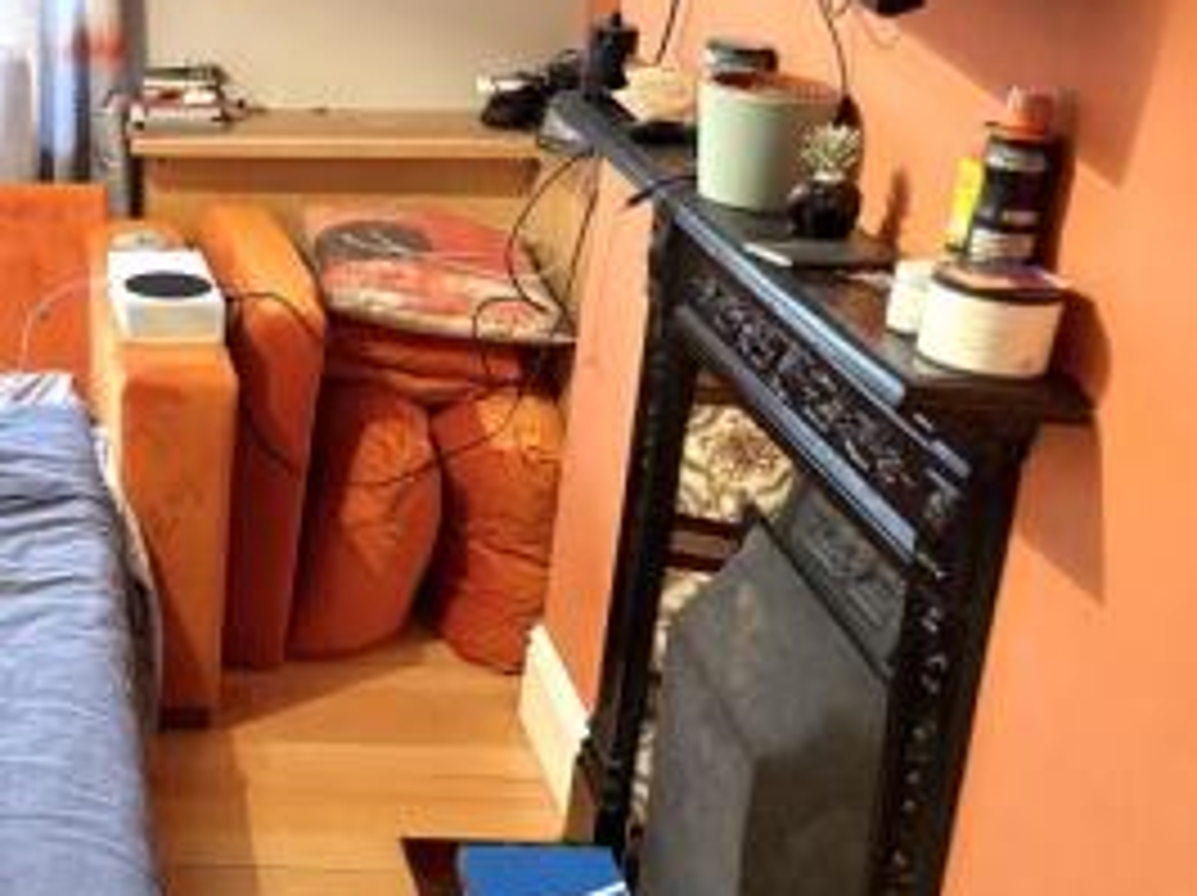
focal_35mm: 57
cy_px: 349
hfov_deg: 31.1
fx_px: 1969
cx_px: -20
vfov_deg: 25.6
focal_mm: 5.96
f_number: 1.6
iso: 500
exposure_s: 1/50
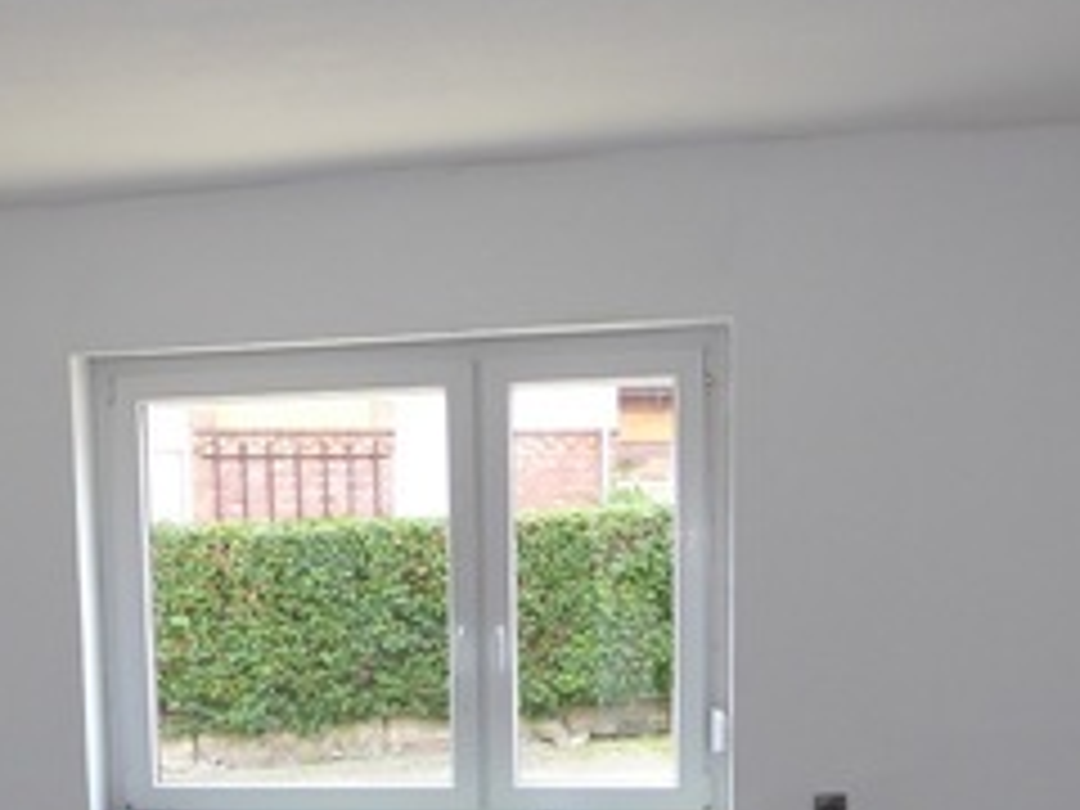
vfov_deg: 27.7
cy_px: 776
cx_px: 346
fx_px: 1560
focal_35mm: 50
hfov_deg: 37.7
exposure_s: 1/60
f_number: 3.3
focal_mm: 4.3
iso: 125
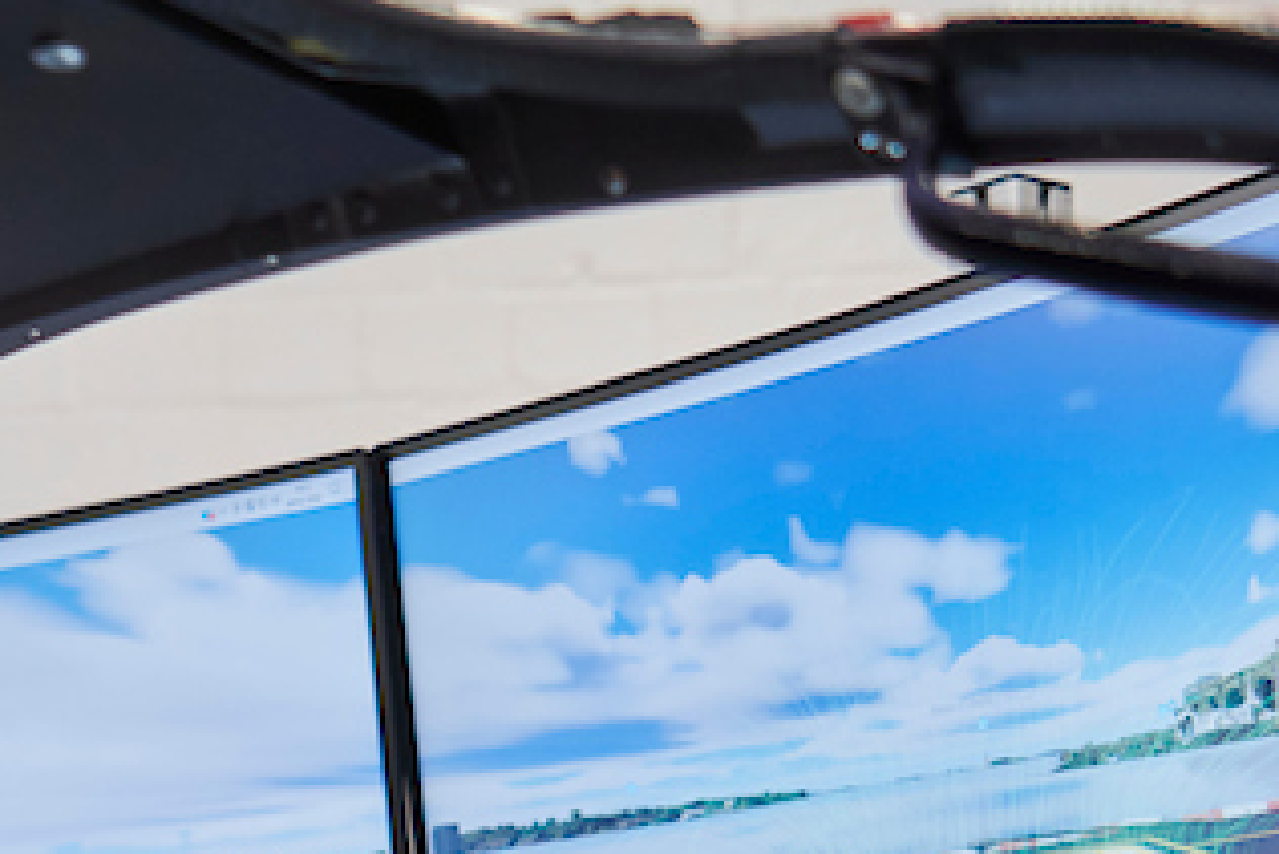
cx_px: 542
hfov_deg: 22.3
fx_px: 3234
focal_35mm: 91
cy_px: 1489
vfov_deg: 13.6
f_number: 3.5
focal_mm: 24
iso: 500
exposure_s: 1/125
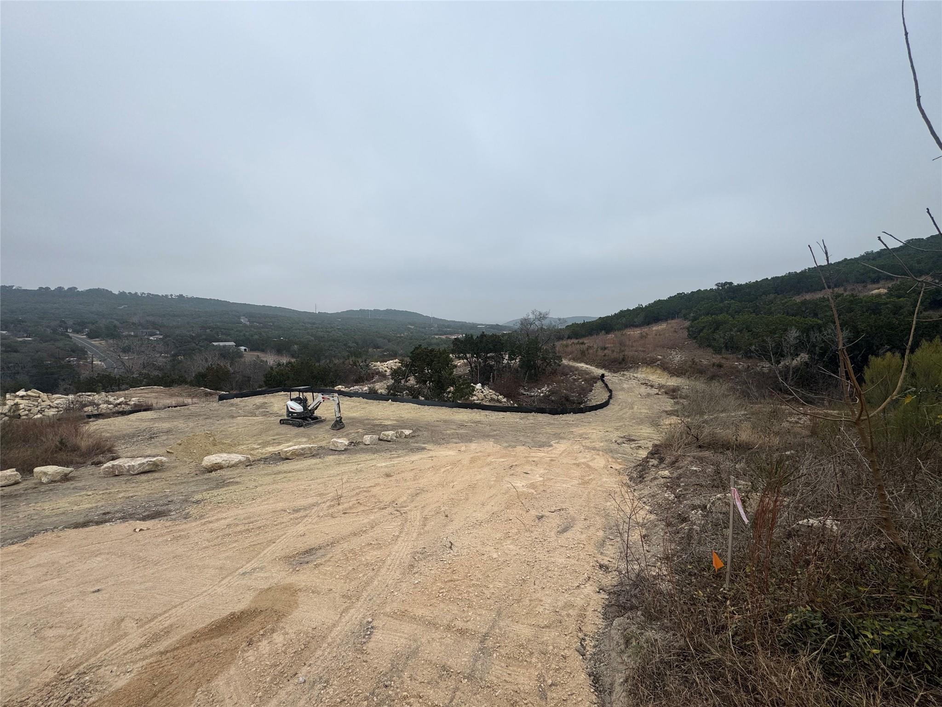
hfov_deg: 102.1
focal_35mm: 14
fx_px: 381
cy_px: 354
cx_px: 471
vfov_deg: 85.7
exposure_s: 1/1567
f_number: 2.2
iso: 50
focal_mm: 2.22
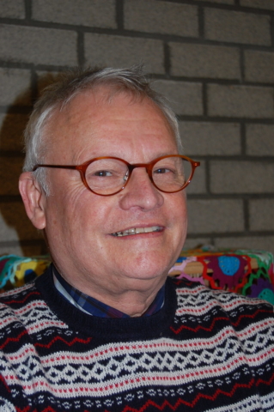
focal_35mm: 63
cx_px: 137
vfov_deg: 31.9
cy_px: 206
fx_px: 721
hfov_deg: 21.5
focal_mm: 42
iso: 400
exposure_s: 1/60
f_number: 5.3
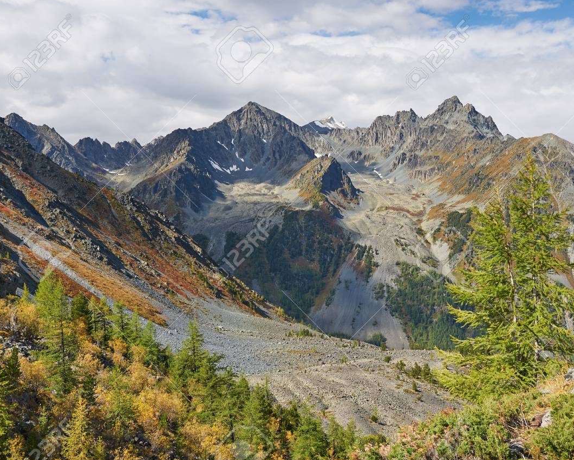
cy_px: 231
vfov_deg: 32.7
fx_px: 781
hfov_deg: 40.2
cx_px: 340
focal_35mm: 46
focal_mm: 40
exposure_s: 1/160
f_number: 9
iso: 200
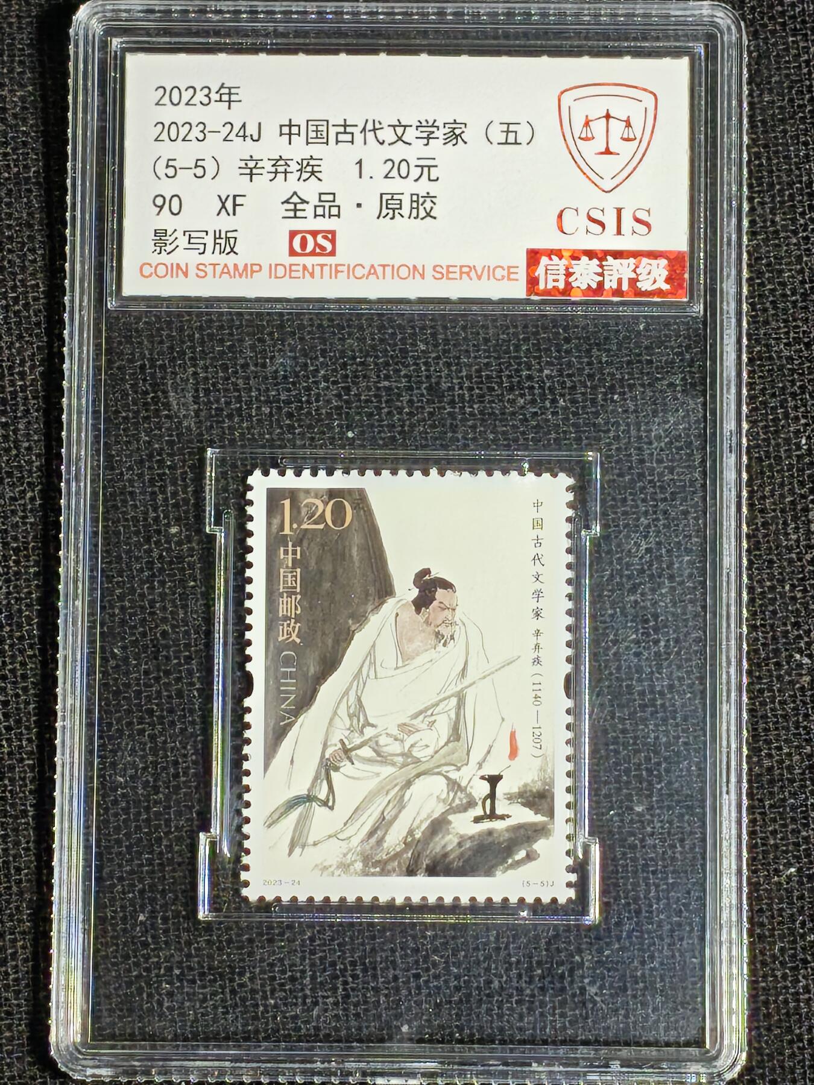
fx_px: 4327
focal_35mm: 138
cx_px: 407
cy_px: 542
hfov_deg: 10.7
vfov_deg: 14.3
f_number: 1.5
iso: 50
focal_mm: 4.94
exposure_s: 1/476
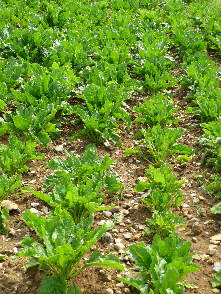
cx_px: 110
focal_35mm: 55
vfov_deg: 34.9
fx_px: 468
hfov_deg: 26.6
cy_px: 147
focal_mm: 9.1
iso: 100
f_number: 3.4
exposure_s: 1/320
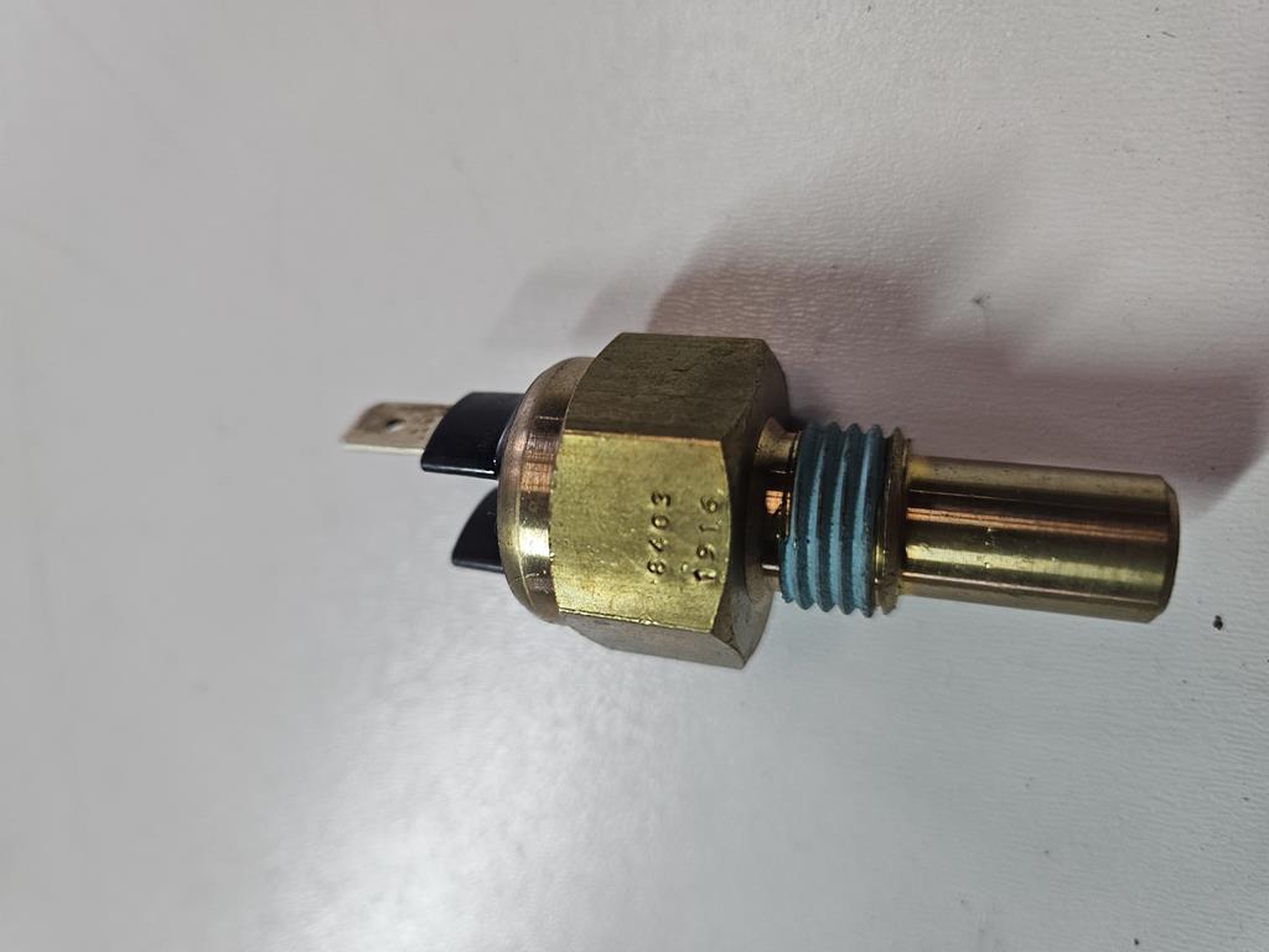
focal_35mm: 23
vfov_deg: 58.9
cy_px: 476
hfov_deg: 73.9
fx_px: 843
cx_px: 634
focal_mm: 5.4
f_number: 1.8
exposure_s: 1/100
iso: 320
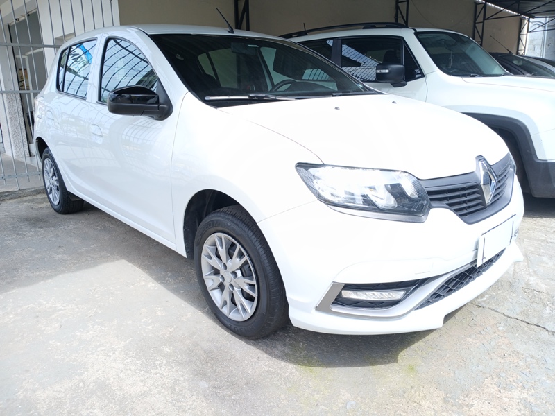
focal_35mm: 26
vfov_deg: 53.1
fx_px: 417
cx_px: 278
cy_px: 208
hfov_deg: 67.3
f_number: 1.8
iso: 20
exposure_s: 1/135
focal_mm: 3.98
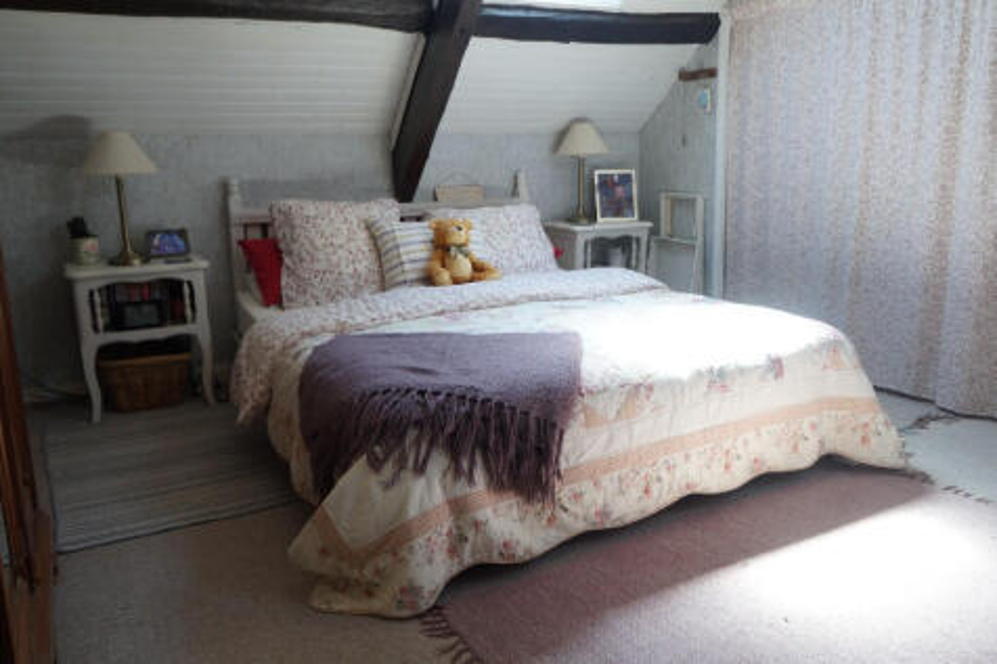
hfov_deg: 67.4
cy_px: 332
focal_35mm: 27
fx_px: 747
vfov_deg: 47.9
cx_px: 498
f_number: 3.5
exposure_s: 1/50
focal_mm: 18
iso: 200
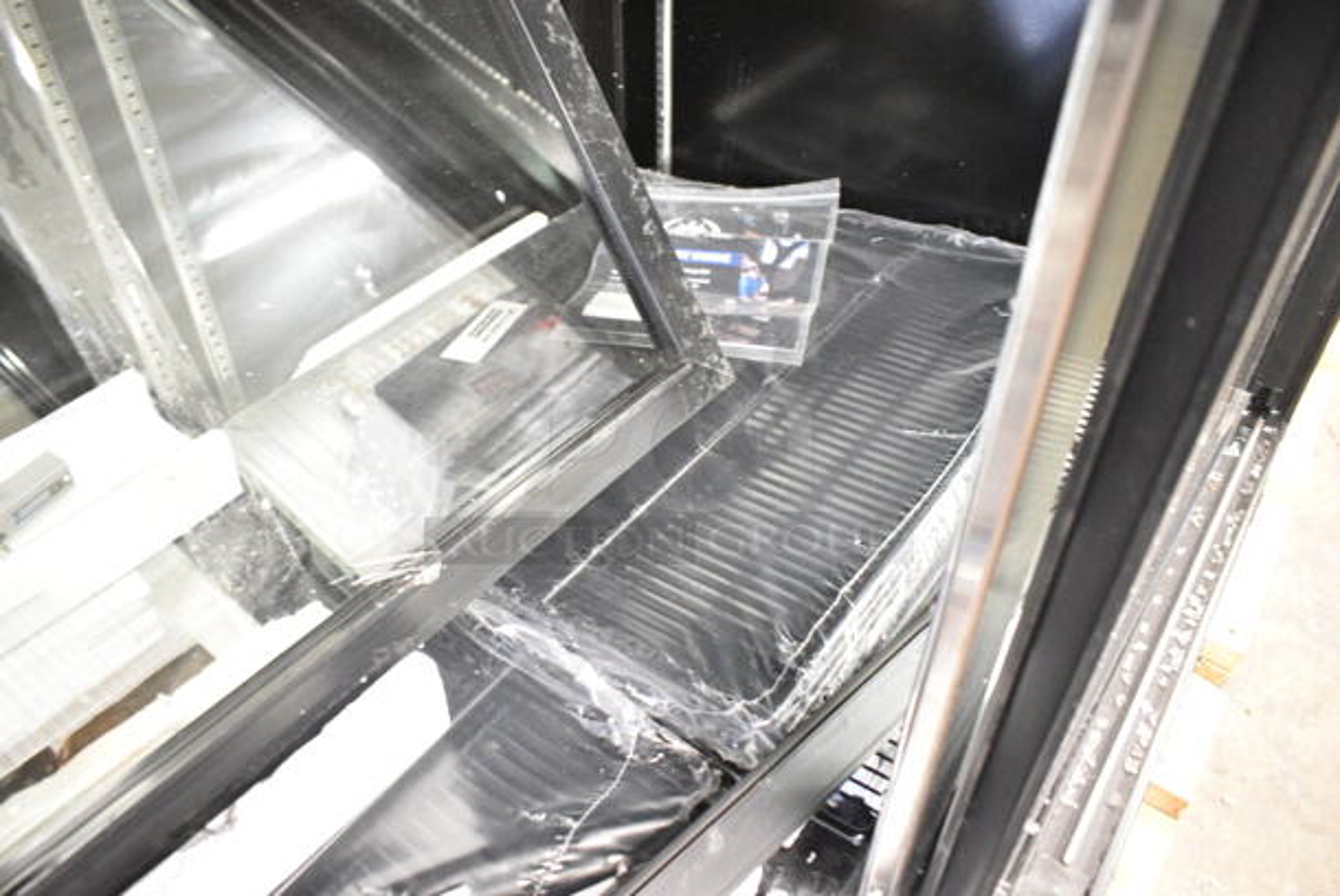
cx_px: 670
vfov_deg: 48.0
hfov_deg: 67.3
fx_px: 1006
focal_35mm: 27
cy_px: 448
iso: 6400
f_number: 3.5
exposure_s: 1/40
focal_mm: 18
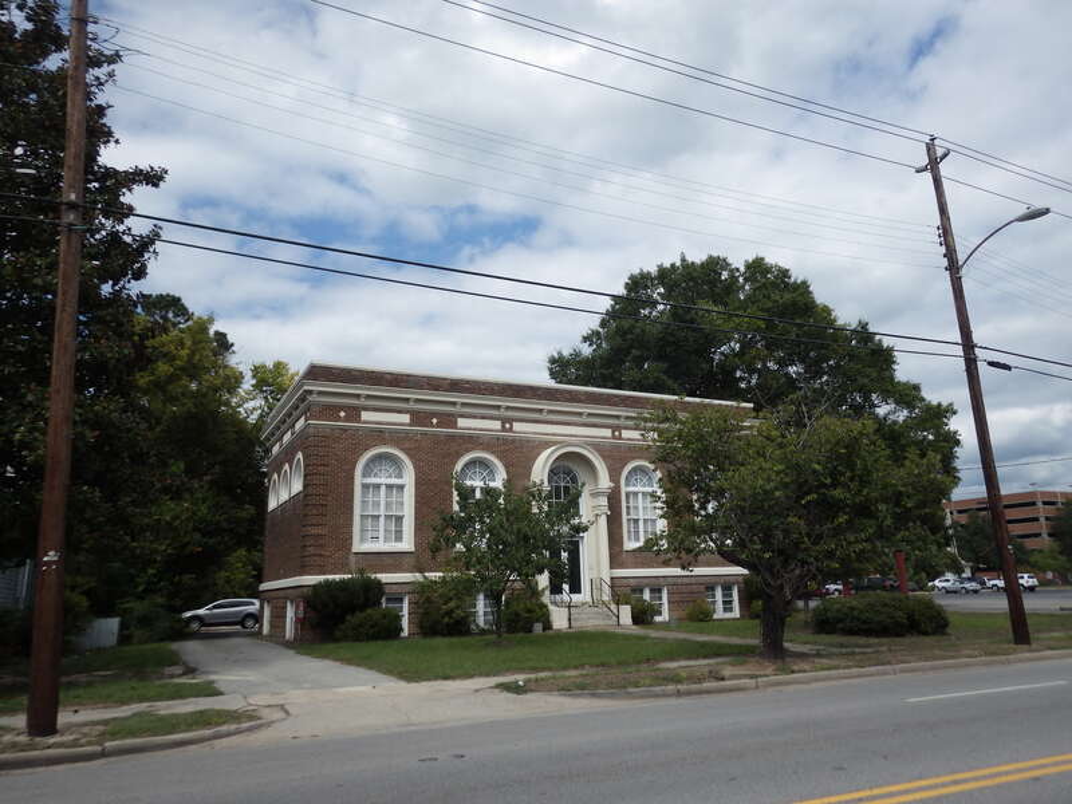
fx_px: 774
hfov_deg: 69.4
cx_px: 536
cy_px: 402
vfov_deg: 54.9
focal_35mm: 25
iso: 125
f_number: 7.9
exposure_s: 1/320
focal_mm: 4.5
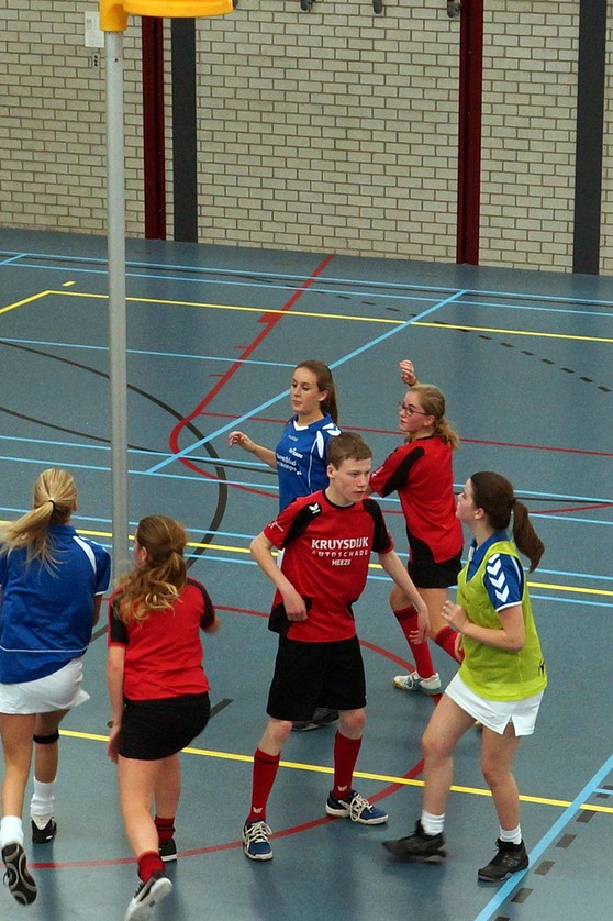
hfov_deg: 30.4
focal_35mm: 44
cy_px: 442
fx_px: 1125
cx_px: 250
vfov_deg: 44.5
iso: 800
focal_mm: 24
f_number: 3.5
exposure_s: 1/160
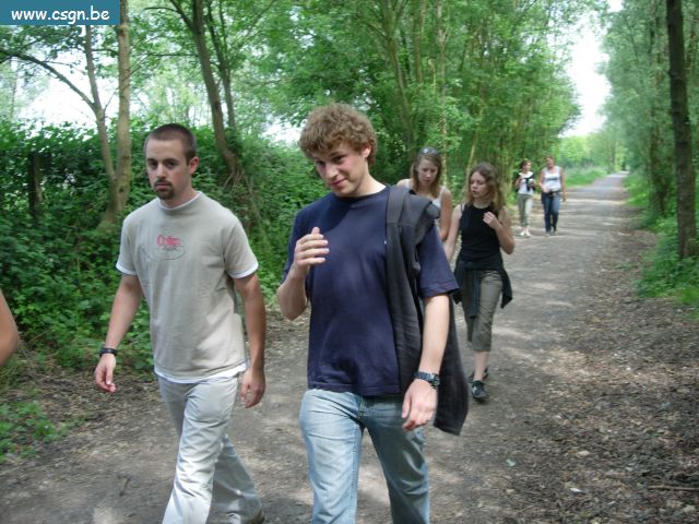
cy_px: 262
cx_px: 350
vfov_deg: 37.7
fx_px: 767
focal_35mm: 38
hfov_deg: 49.0
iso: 64
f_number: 2.8
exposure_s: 1/186
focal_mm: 7.8
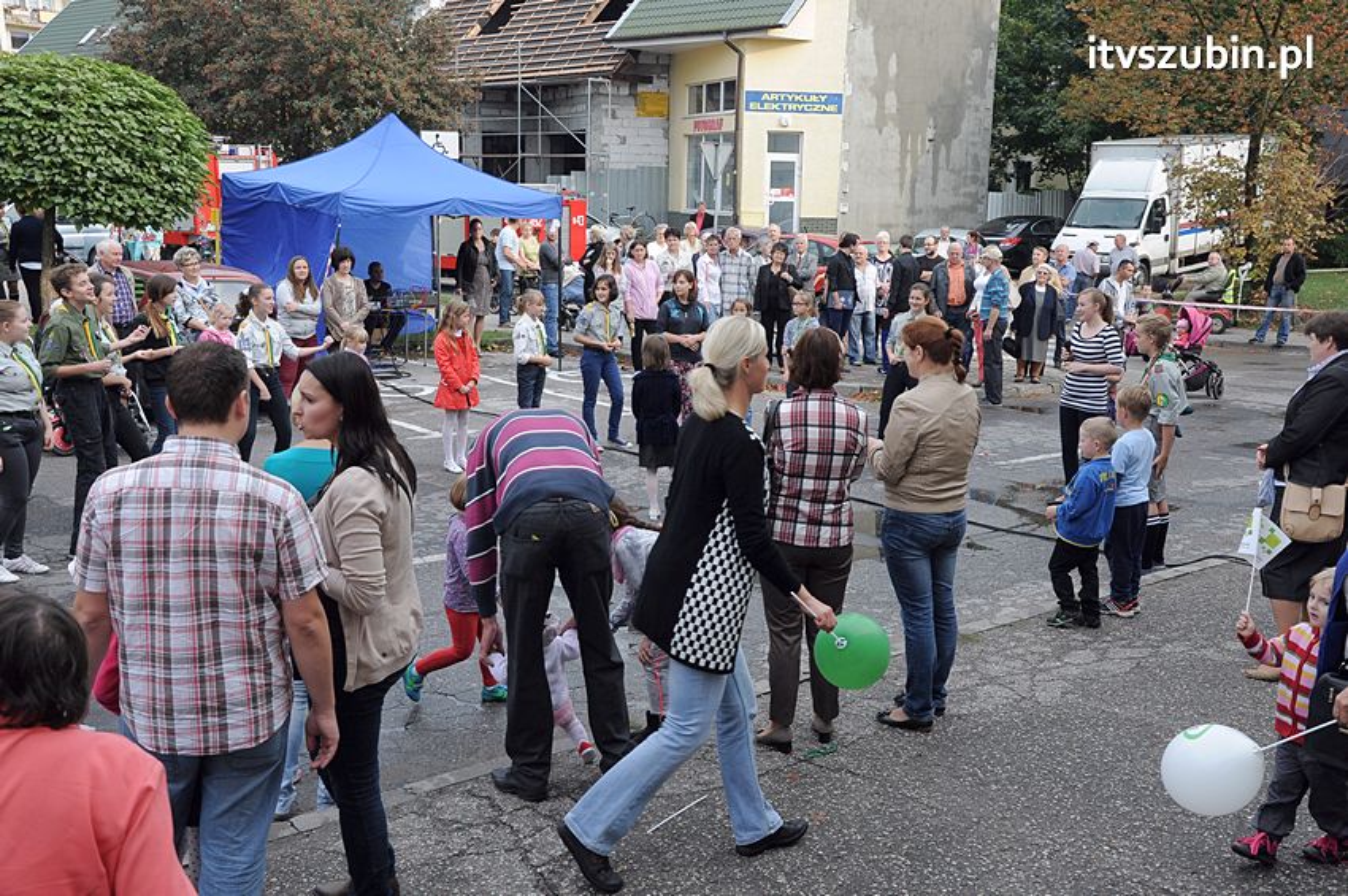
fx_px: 1403
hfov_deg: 51.3
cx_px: 674
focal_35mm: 38
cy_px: 448
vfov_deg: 35.4
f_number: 8
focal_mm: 25
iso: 500
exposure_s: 1/320
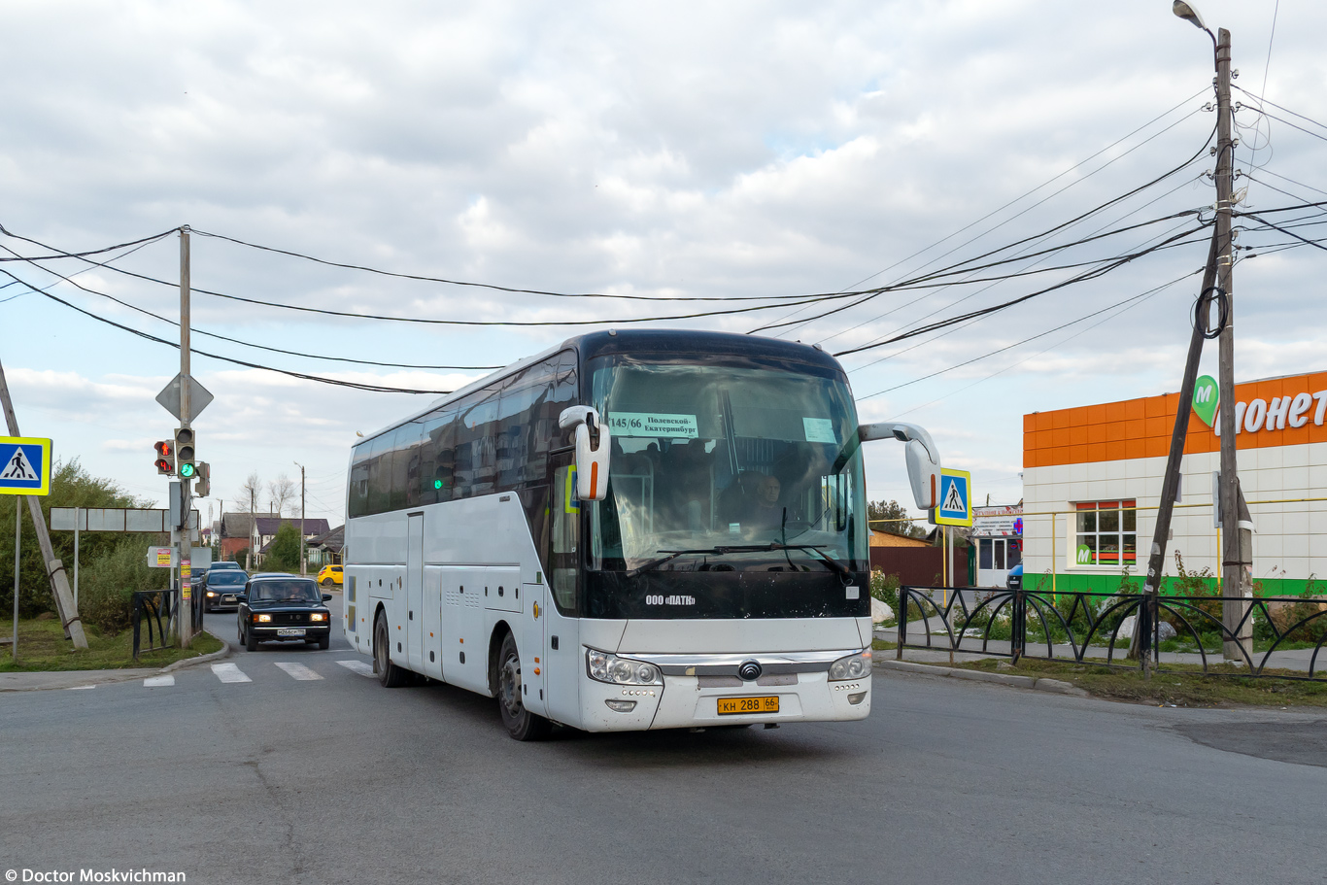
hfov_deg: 61.9
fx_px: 1106
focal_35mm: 30
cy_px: 442
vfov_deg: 43.6
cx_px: 664
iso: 400
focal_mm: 20
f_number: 5.6
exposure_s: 1/1600
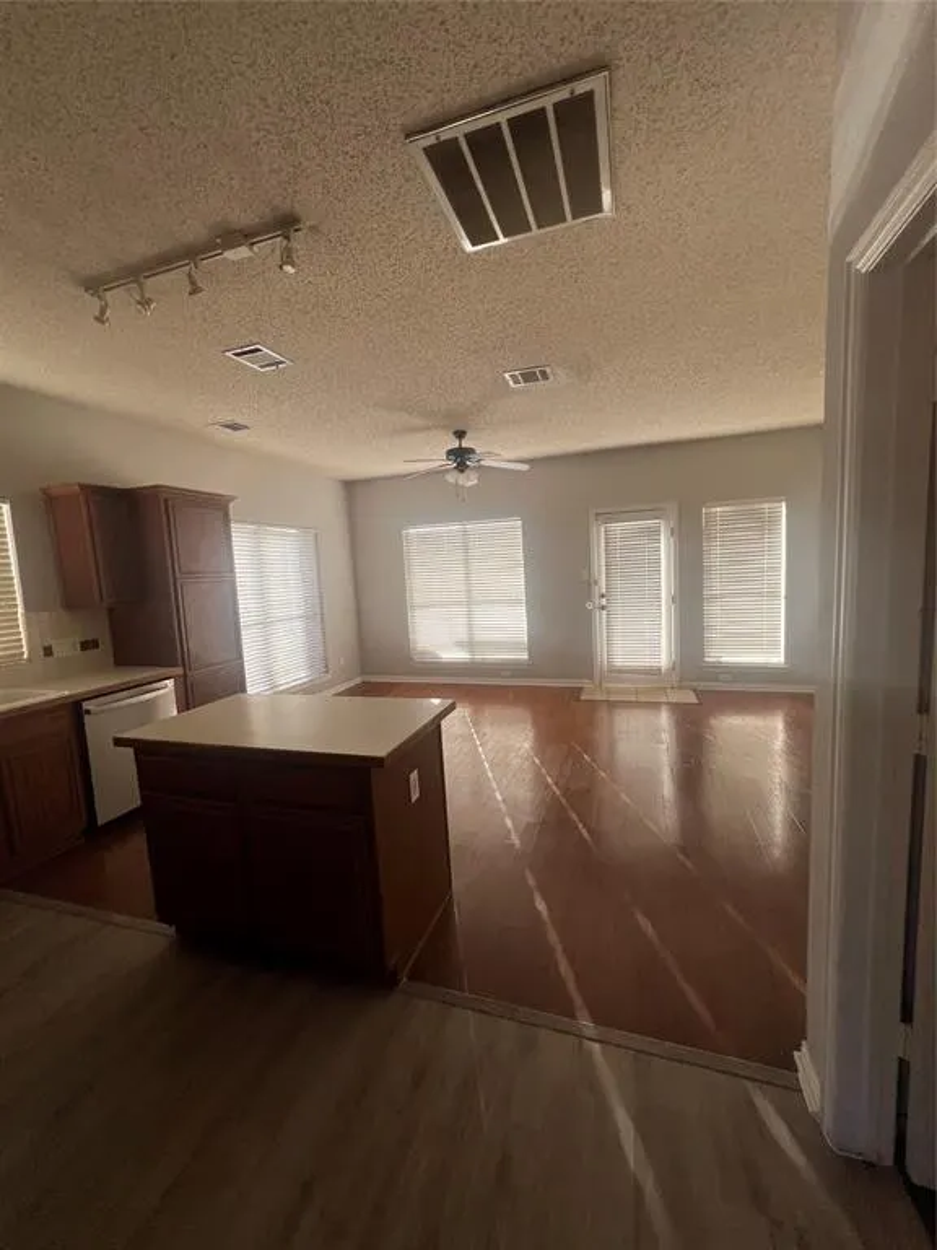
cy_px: 625
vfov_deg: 106.2
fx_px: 469
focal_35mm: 13
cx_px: 468
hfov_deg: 89.9
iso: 100
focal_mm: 1.57
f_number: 1.8
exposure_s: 1/120
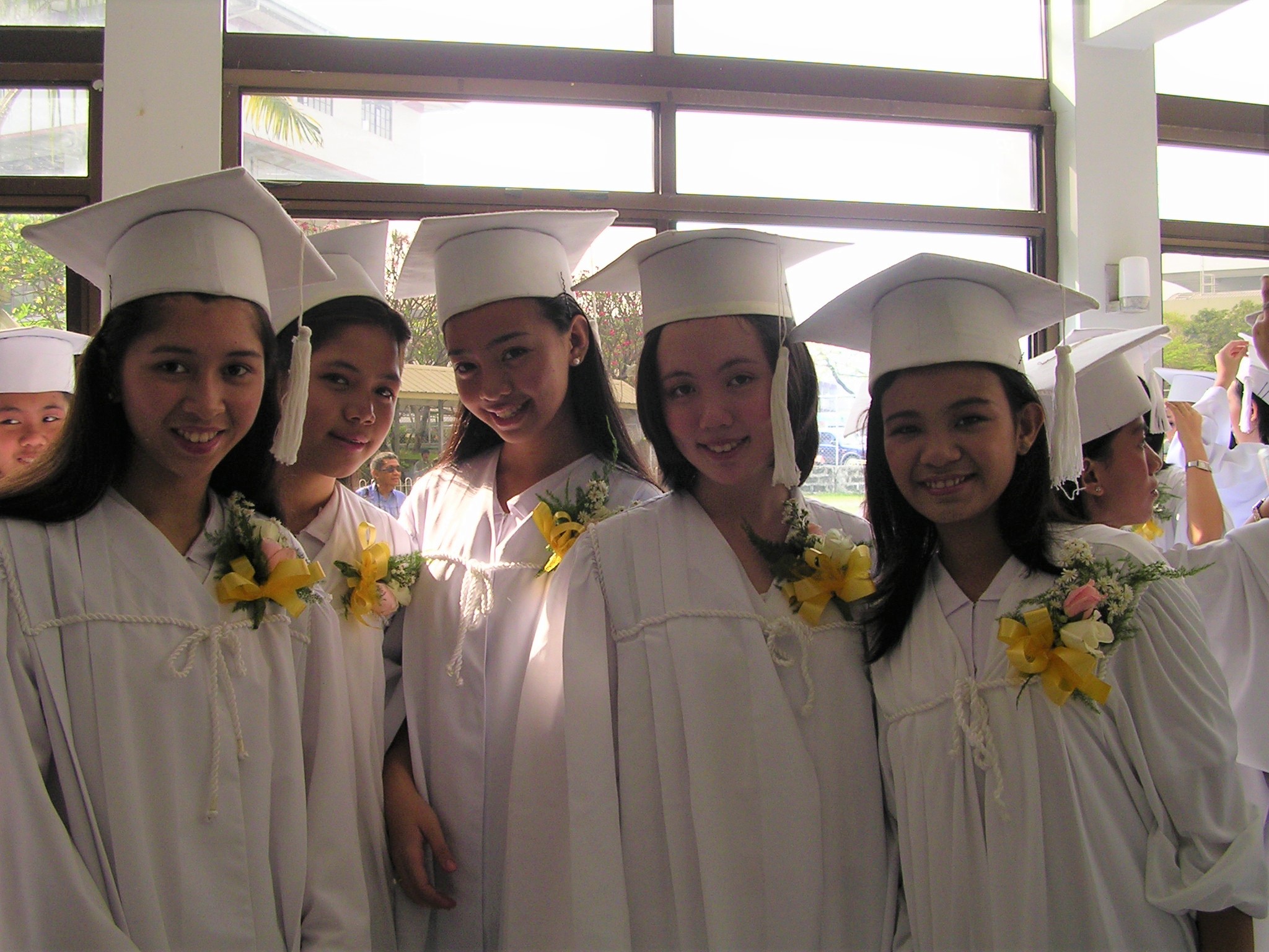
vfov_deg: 37.7
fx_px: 1393
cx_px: 634
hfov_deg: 49.0
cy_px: 476
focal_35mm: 38
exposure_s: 1/84.5
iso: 100
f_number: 2.8
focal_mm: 5.8
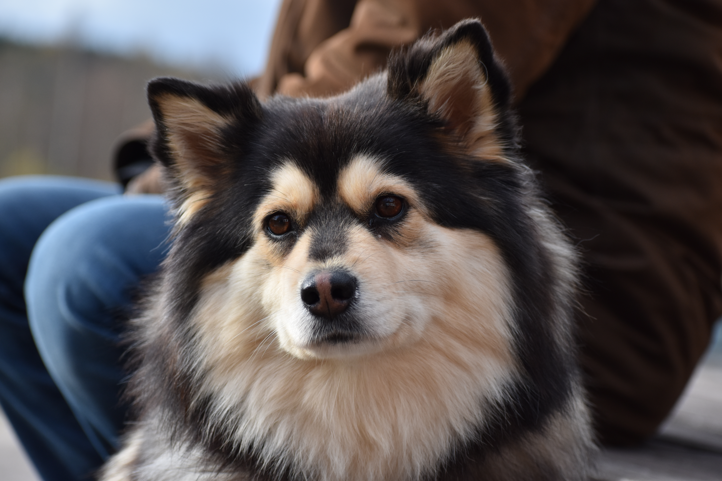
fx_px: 3068
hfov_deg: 13.4
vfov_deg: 9.0
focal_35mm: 153
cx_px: 361
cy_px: 240
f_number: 4.8
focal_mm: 102
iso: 320
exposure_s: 1/640
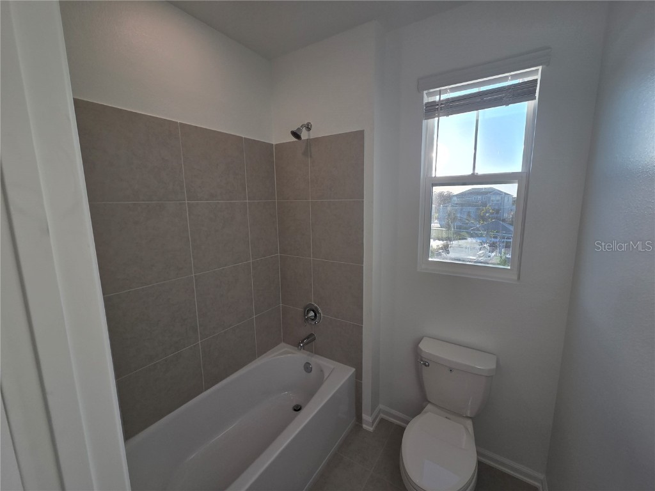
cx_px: 328
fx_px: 246
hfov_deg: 106.2
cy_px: 246
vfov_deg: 89.9
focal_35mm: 13
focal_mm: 2.2
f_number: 2.2
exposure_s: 1/355
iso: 50
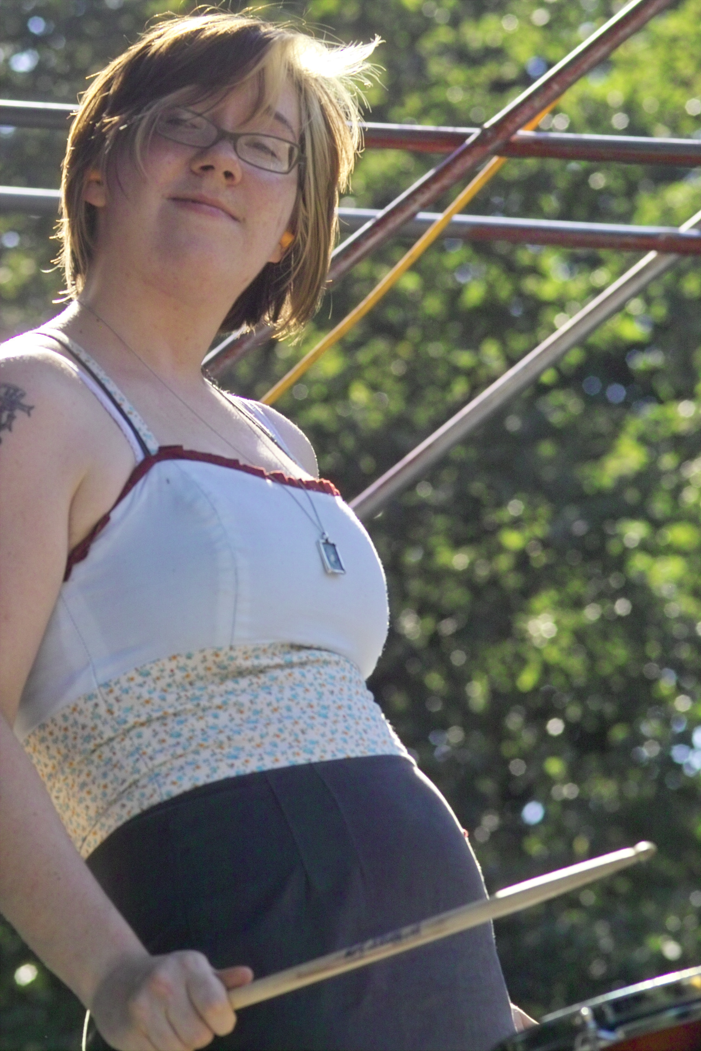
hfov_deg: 7.7
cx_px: 350
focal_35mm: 179
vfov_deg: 11.5
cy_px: 526
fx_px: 5228
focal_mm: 105
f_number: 5.6
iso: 200
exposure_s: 1/350
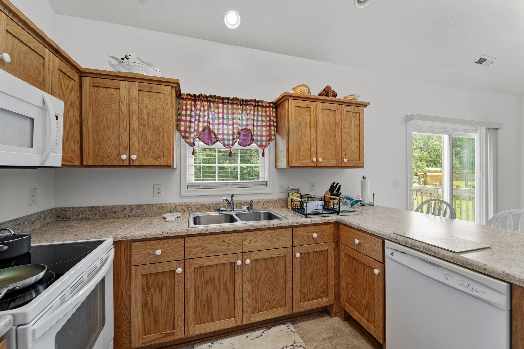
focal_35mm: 14
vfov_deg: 81.2
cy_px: 174
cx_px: 262
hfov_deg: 104.3
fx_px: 204
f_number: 8
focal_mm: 14
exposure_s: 1/2.5
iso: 100
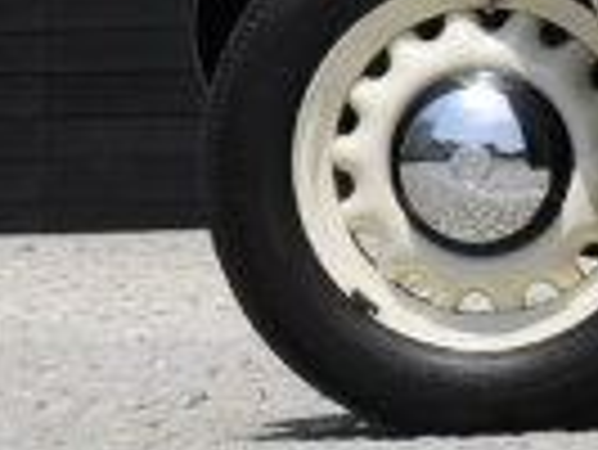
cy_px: -585
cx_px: 1326
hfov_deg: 3.4
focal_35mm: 581
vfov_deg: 2.5
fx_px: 10046
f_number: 8
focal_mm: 70
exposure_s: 1/160
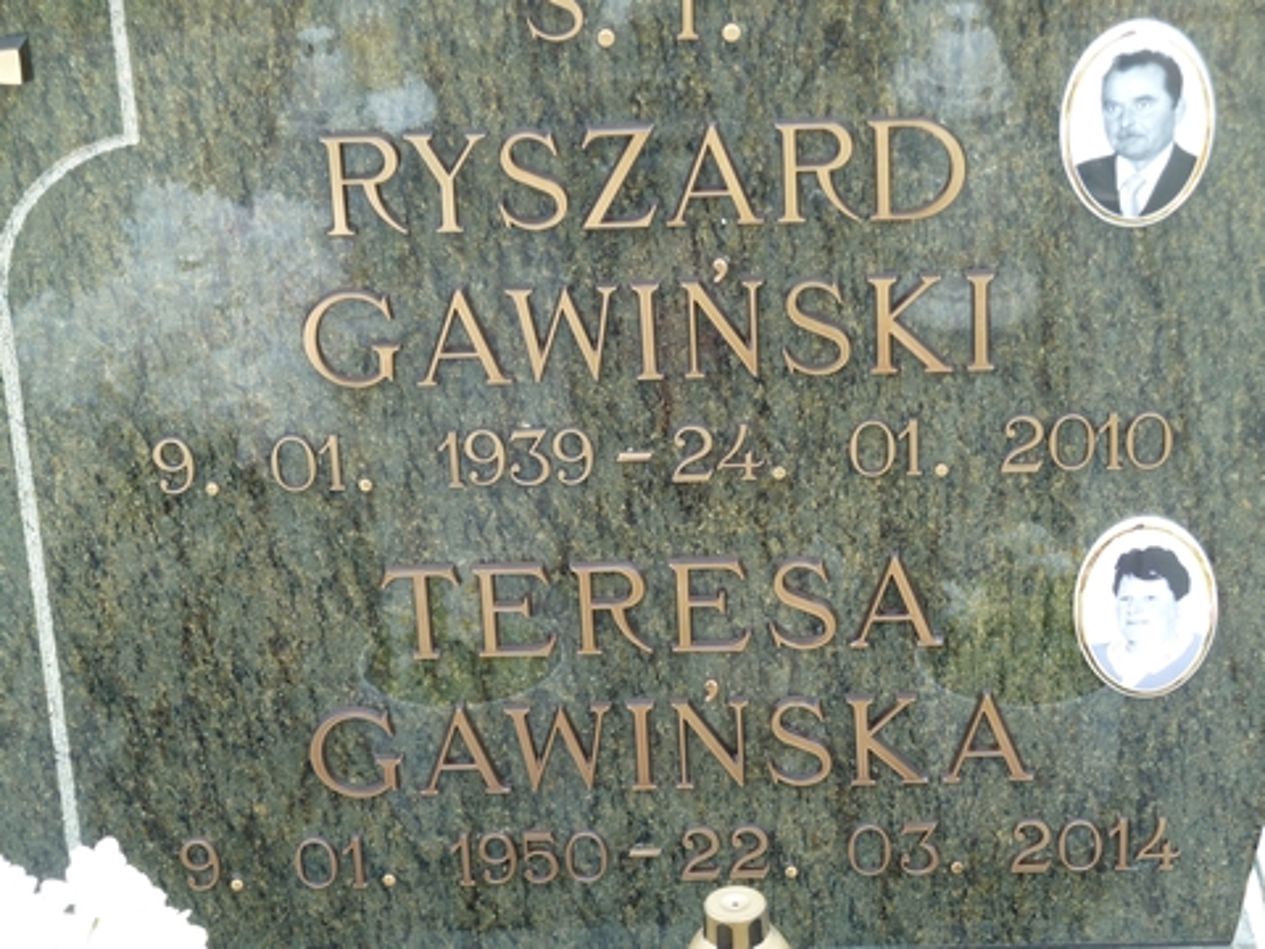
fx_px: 3801
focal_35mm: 104
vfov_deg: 14.2
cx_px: 632
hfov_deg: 18.9
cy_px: 474
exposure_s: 1/50
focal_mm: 17
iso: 100
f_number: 4.3
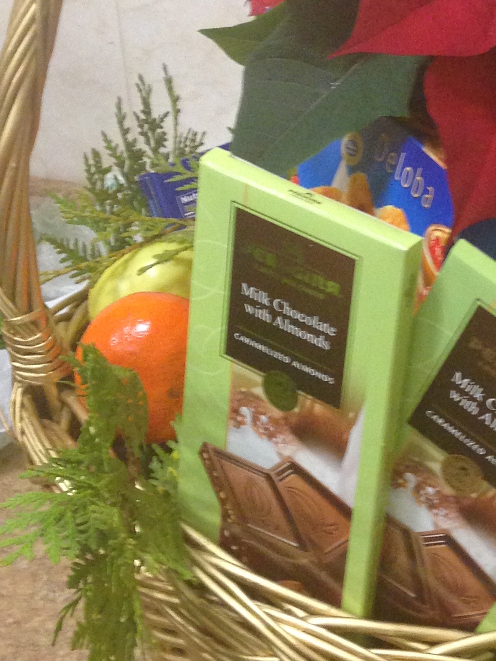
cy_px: 123
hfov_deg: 16.5
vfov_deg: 22.2
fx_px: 1662
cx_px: 534
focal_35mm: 87
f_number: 2.4
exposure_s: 1/20
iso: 250
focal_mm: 4.12
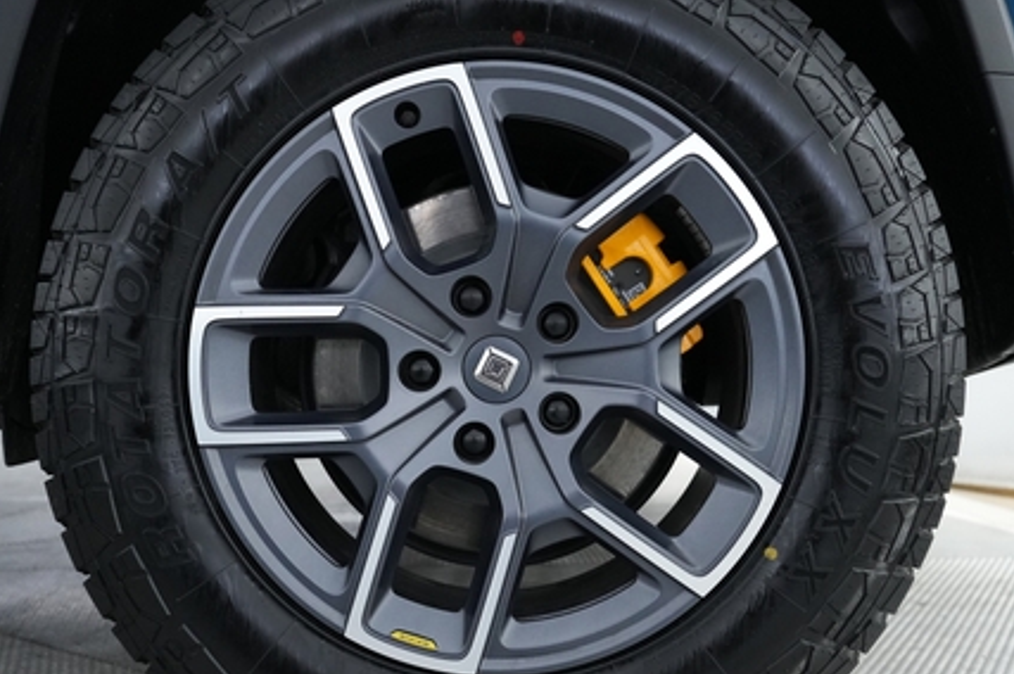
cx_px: 496
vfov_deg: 36.8
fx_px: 1013
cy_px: 377
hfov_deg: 53.2
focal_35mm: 36
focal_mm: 24
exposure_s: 1/160
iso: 4000
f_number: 2.8
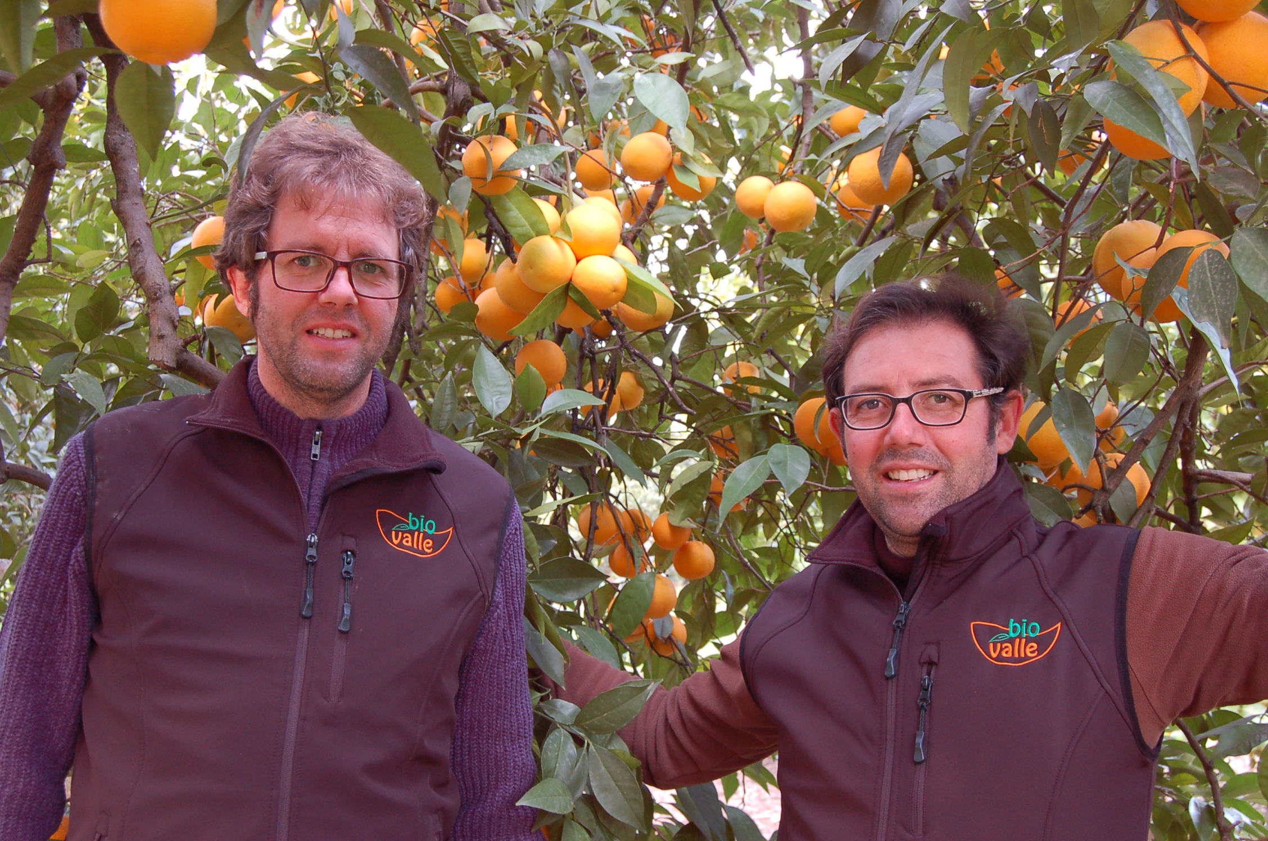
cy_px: 420
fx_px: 1371
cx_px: 634
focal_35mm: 39
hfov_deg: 49.6
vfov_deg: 34.1
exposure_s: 1/13
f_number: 6.3
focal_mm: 26
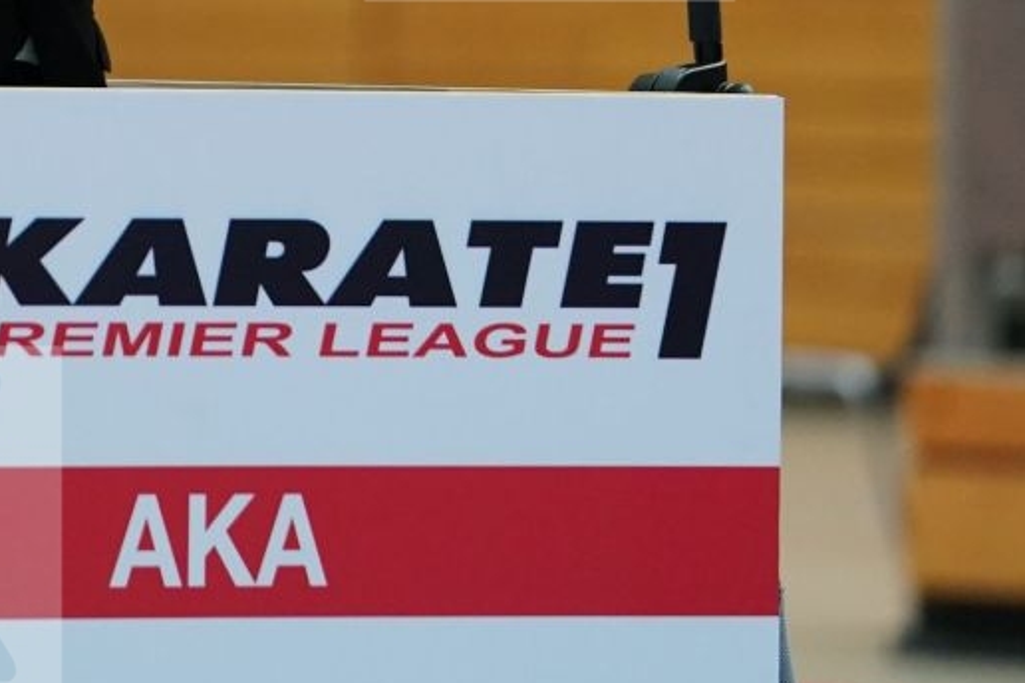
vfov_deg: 2.0
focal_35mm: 698
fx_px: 19872
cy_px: -179
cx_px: -123
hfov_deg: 3.0
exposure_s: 1/1000
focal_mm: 200
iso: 2500
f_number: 2.8
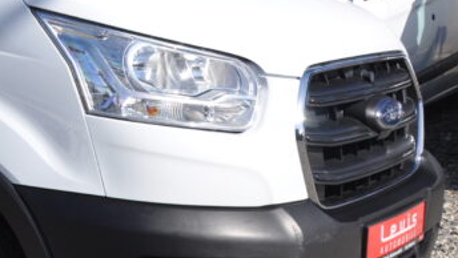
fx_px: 1021
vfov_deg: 14.3
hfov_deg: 22.2
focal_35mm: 84
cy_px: 52
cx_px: -169
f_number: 9
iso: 400
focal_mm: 18
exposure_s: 1/320
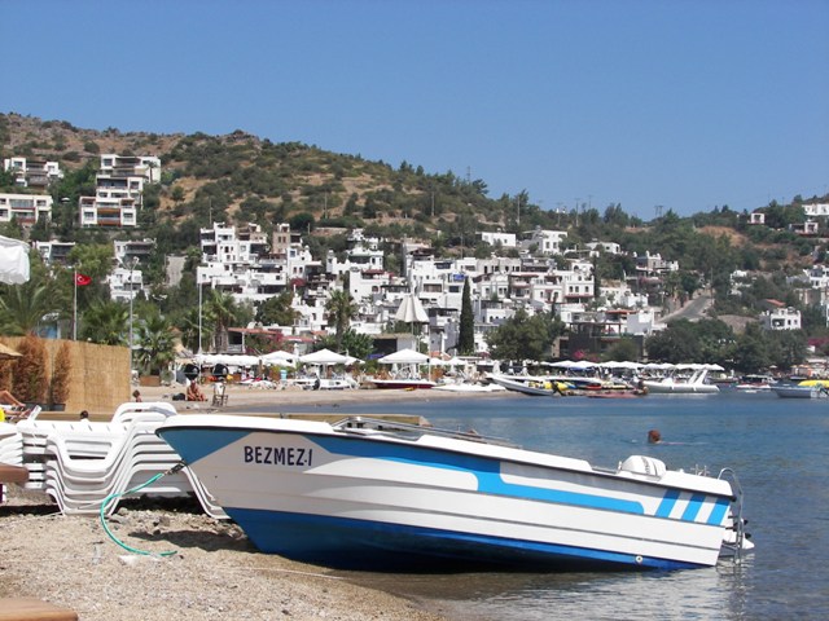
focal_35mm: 69
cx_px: 414
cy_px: 310
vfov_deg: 21.3
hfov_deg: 28.2
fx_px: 1652
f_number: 4
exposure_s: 1/640
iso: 50
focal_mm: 11.4
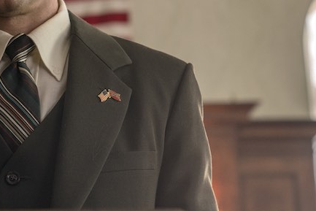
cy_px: 82
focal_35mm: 169
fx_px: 1484
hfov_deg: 12.0
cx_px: -16
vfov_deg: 8.1
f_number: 3.5
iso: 1000
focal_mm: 61
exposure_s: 1/125
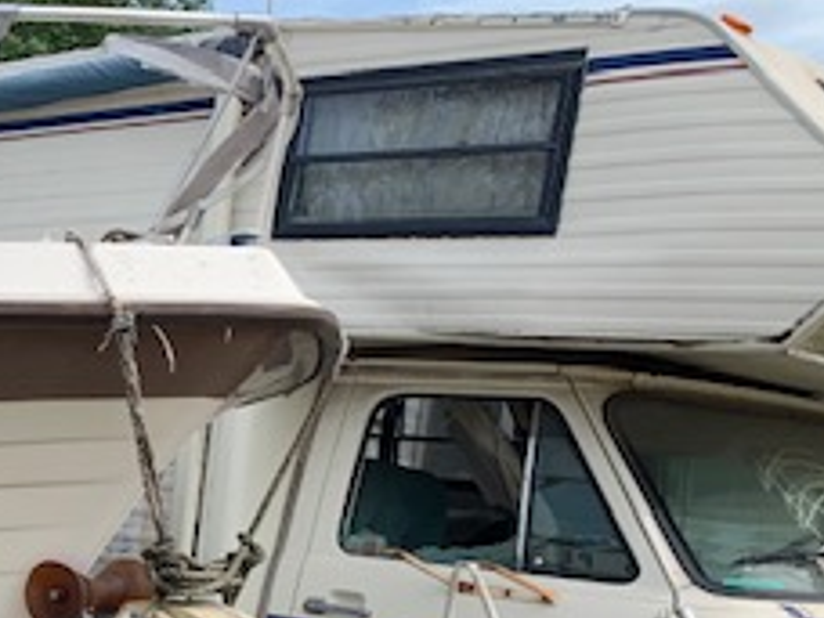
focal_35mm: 73
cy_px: 661
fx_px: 1738
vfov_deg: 19.4
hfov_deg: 23.0
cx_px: -314
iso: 25
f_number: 1.8
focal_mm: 4.25
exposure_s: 1/1054
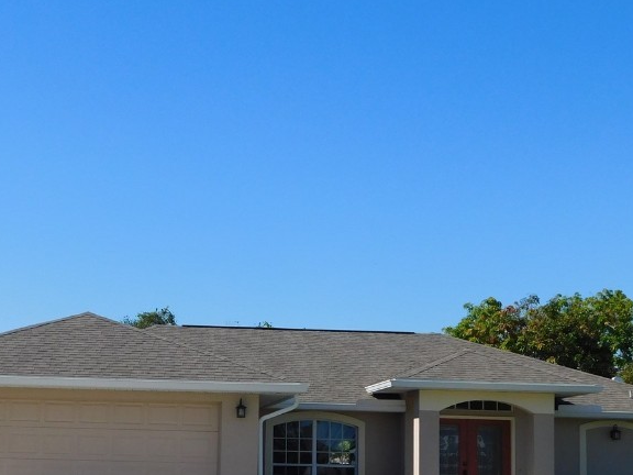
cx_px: 186
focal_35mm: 64
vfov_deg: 22.8
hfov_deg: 29.9
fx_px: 1170
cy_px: 330
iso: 125
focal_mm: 6.3
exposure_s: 1/500
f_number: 7
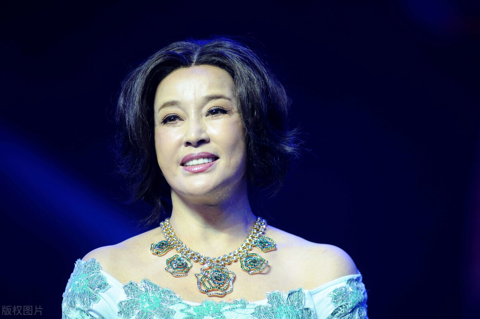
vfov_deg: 3.0
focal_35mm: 450
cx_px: 240
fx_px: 5993
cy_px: 160
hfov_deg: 4.6
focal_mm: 300
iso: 200
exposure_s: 1/400
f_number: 2.8
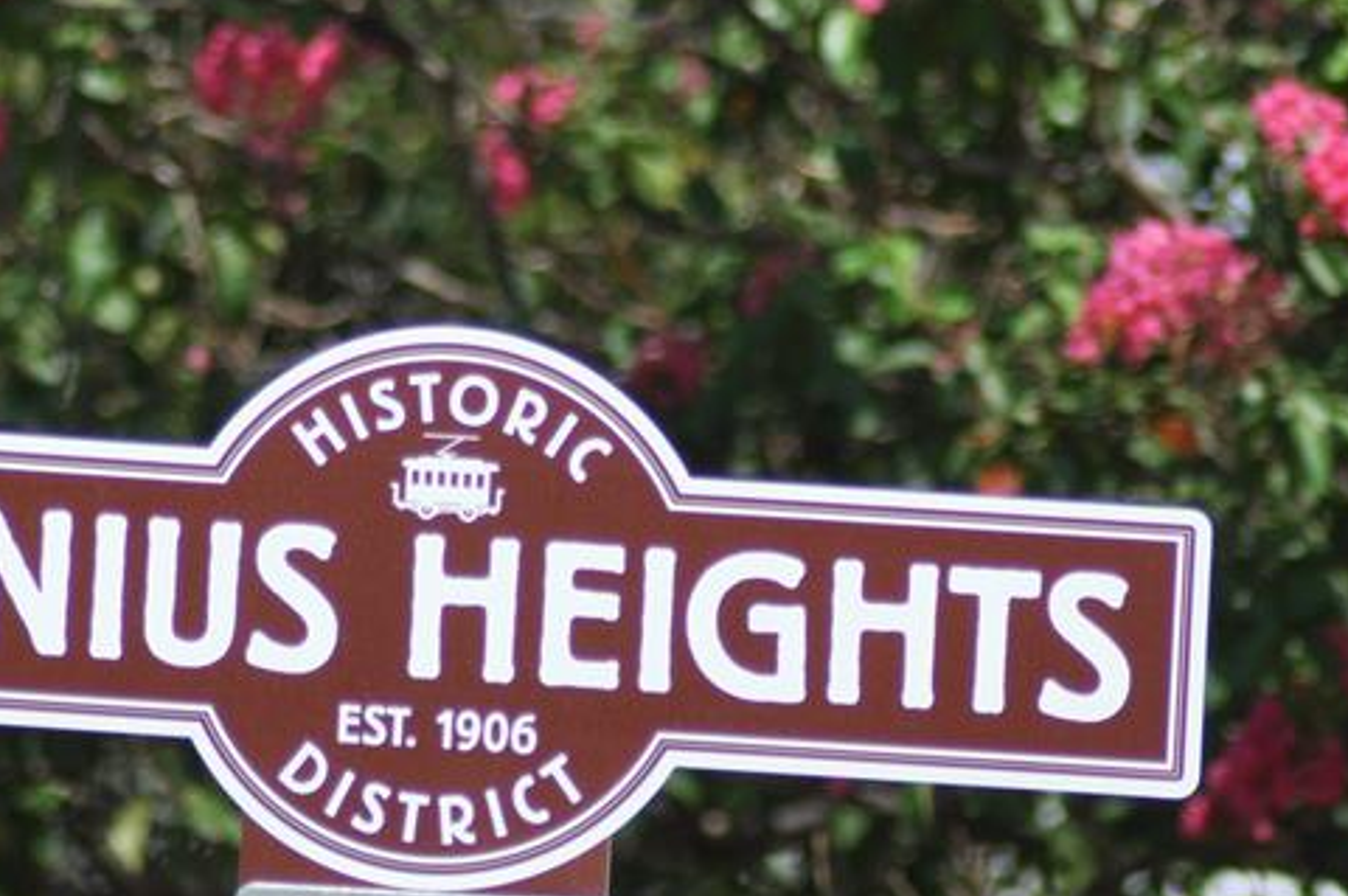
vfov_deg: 1.9
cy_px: 177
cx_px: 576
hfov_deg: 2.9
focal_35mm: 704
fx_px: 26334
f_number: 5
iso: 200
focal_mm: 220
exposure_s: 1/1250
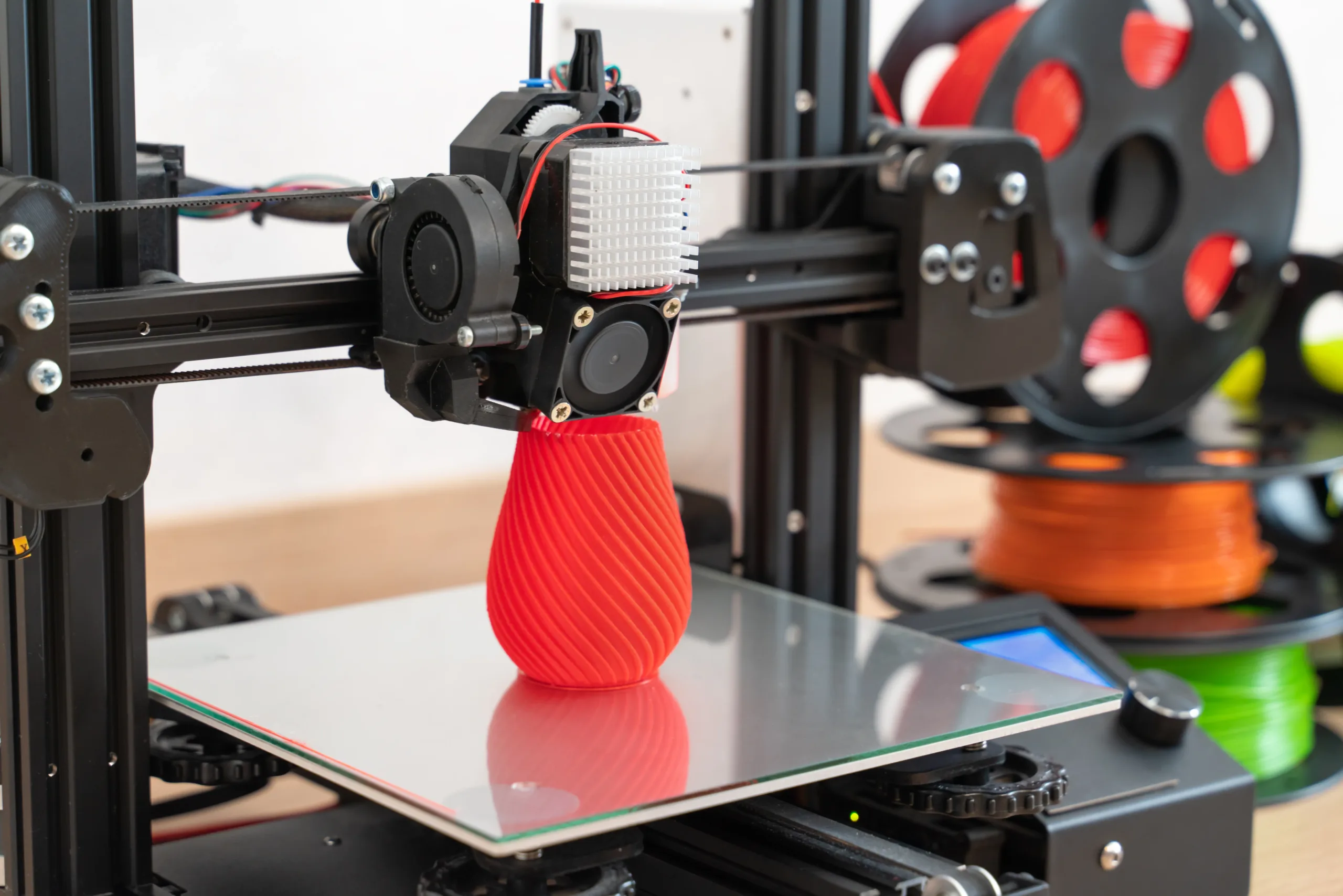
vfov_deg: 18.2
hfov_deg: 27.0
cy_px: 448
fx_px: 2798
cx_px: 672
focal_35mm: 75
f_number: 5
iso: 640
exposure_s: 1/100
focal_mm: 75
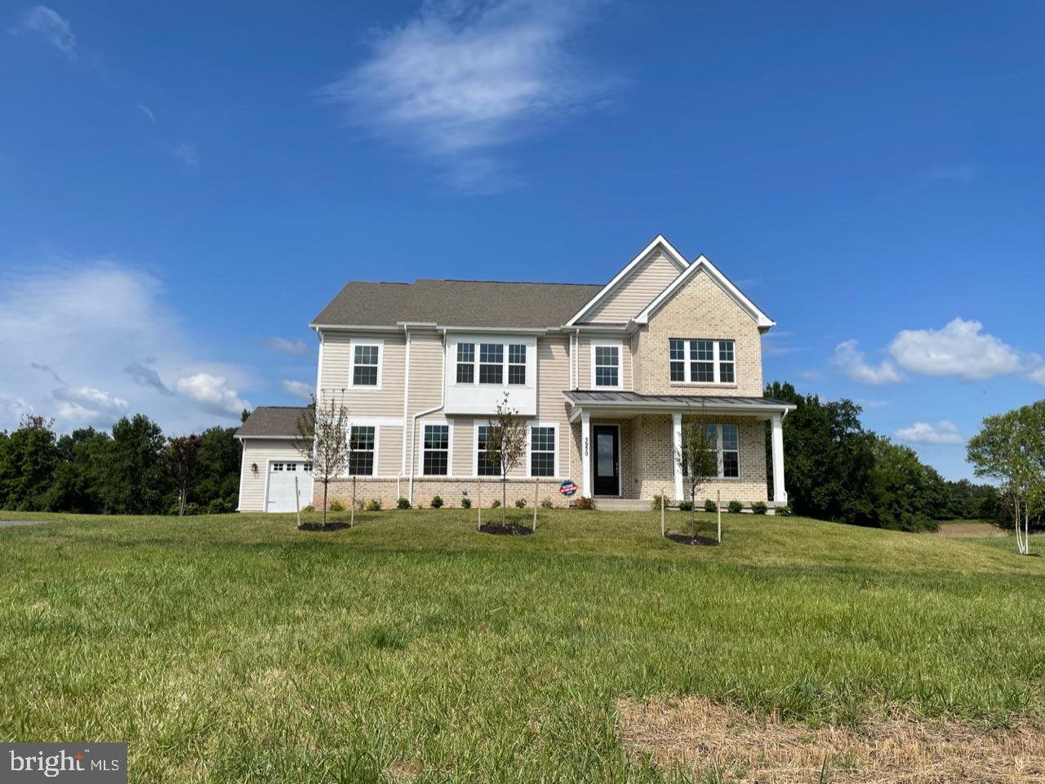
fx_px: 785
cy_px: 392
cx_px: 522
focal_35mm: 26
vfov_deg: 53.1
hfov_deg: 67.3
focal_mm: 4.2
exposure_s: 1/5051
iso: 32
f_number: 1.6
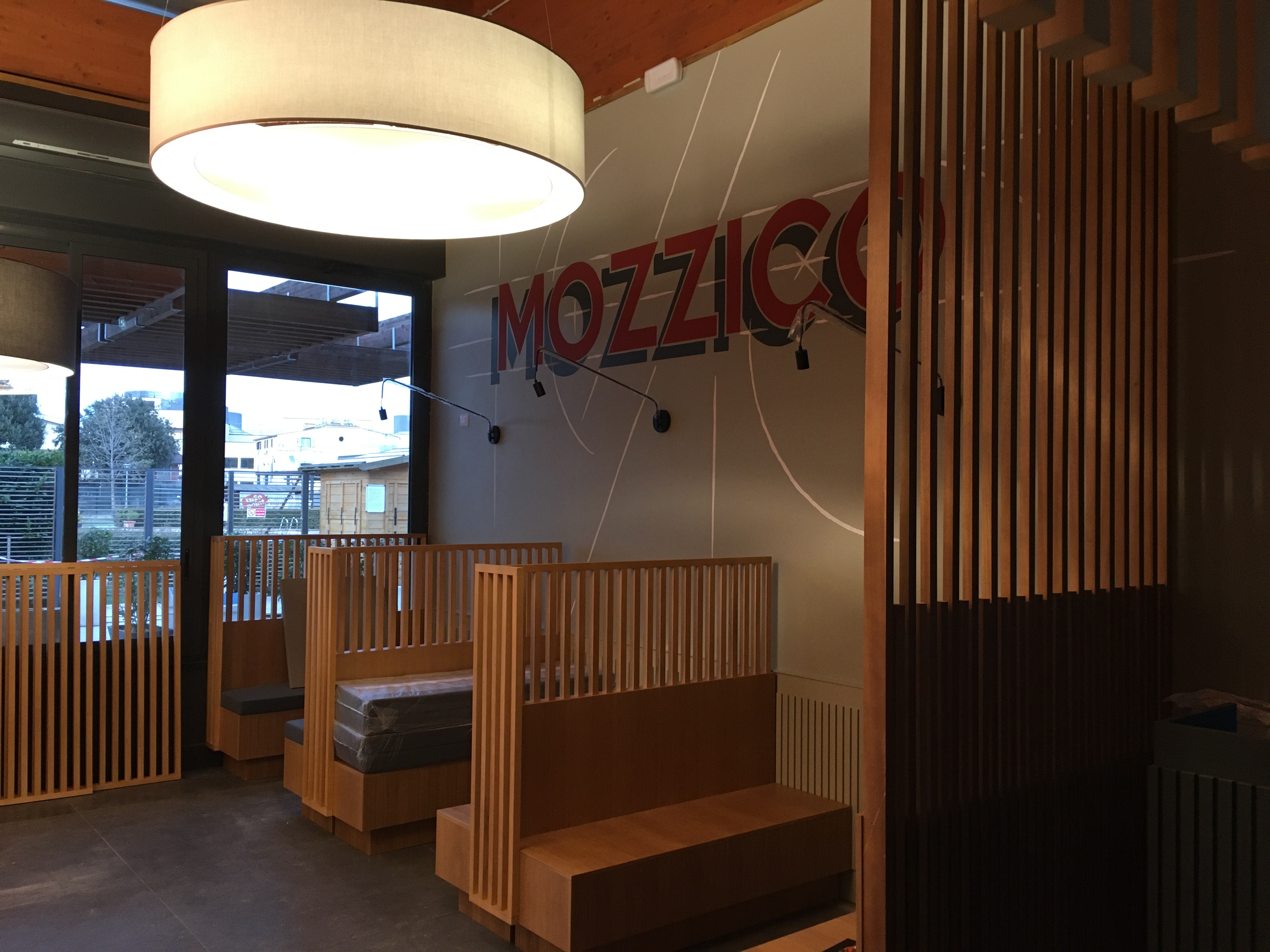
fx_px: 1064
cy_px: 476
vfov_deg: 48.2
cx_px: 635
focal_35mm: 29
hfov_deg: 61.7
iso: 160
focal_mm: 4.15
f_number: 2.2
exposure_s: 1/33
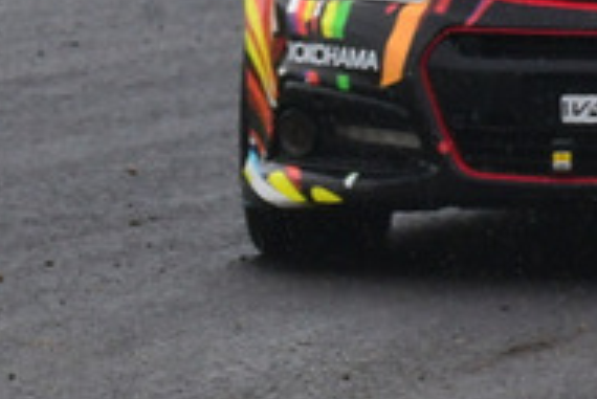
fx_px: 41837
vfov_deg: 0.5
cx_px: -500
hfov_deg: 0.8
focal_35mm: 2521
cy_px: 60
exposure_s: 1/640
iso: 1000
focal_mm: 400
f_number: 11
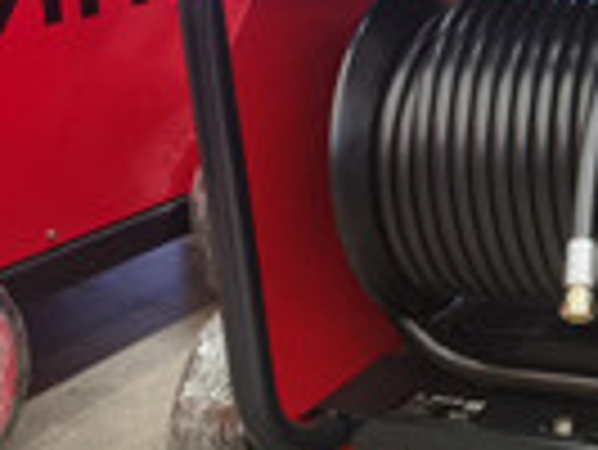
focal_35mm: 81
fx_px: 1401
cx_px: 665
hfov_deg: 22.7
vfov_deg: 17.8
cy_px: 4
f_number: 1.6
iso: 160
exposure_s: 1/100
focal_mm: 5.56
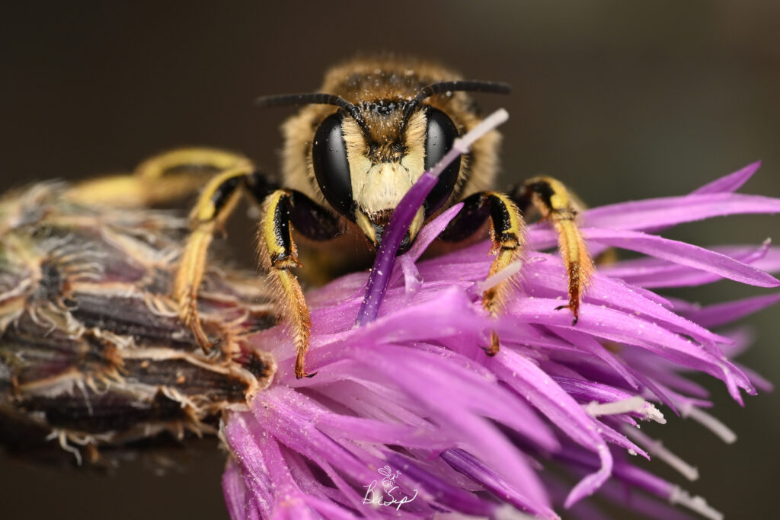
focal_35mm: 105
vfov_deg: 13.0
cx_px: 390
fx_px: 2275
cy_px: 260
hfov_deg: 19.5
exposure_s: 1/250
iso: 200
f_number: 18
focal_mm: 105
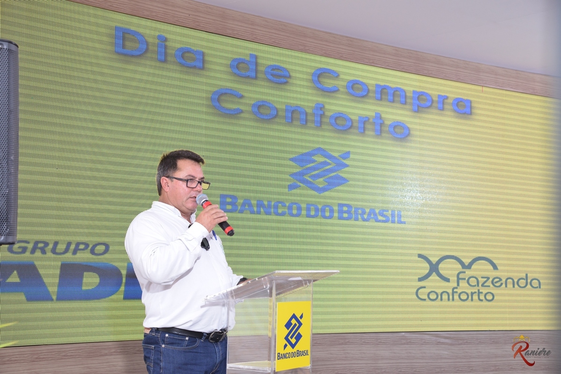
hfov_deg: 34.5
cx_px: 280
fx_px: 904
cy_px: 187
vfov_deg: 23.4
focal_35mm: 58
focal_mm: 58
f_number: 6.3
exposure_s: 1/200
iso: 1600
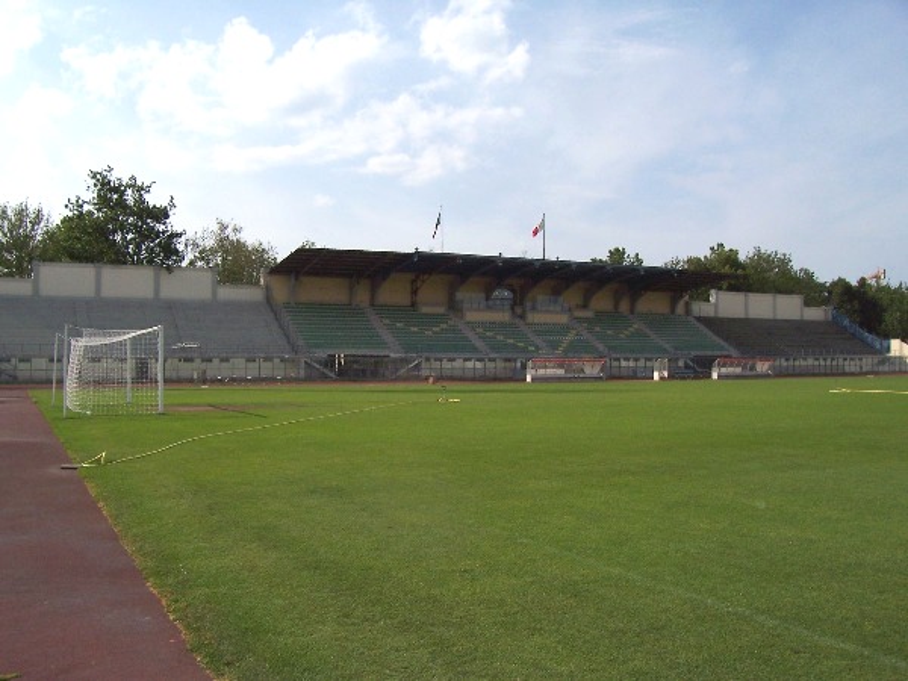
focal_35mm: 34
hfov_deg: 54.0
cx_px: 454
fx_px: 892
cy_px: 340
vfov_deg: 41.8
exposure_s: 1/1000
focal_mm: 5.6
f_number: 5.6
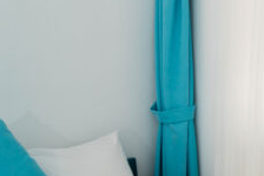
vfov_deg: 28.0
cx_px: 403
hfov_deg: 27.3
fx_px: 352
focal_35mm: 48
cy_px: 70
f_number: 7.1
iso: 125
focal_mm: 14
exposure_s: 1/250
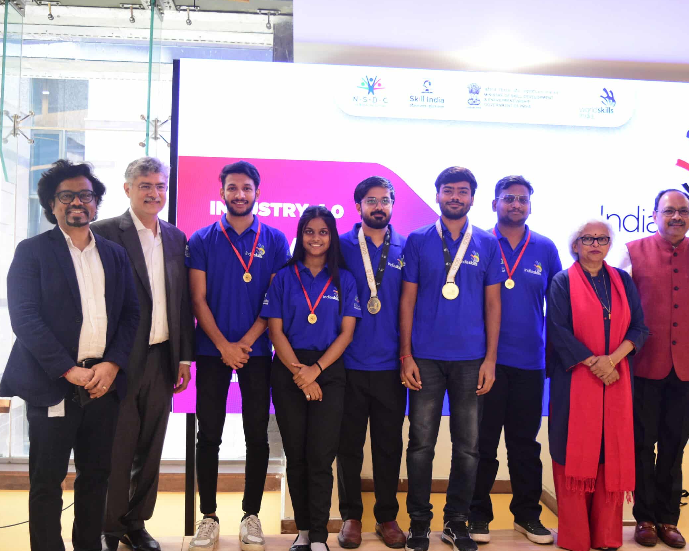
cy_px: 280
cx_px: 355
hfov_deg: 47.9
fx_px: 775
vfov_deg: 39.1
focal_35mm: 38
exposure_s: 1/50
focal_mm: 22
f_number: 3.8
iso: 1100
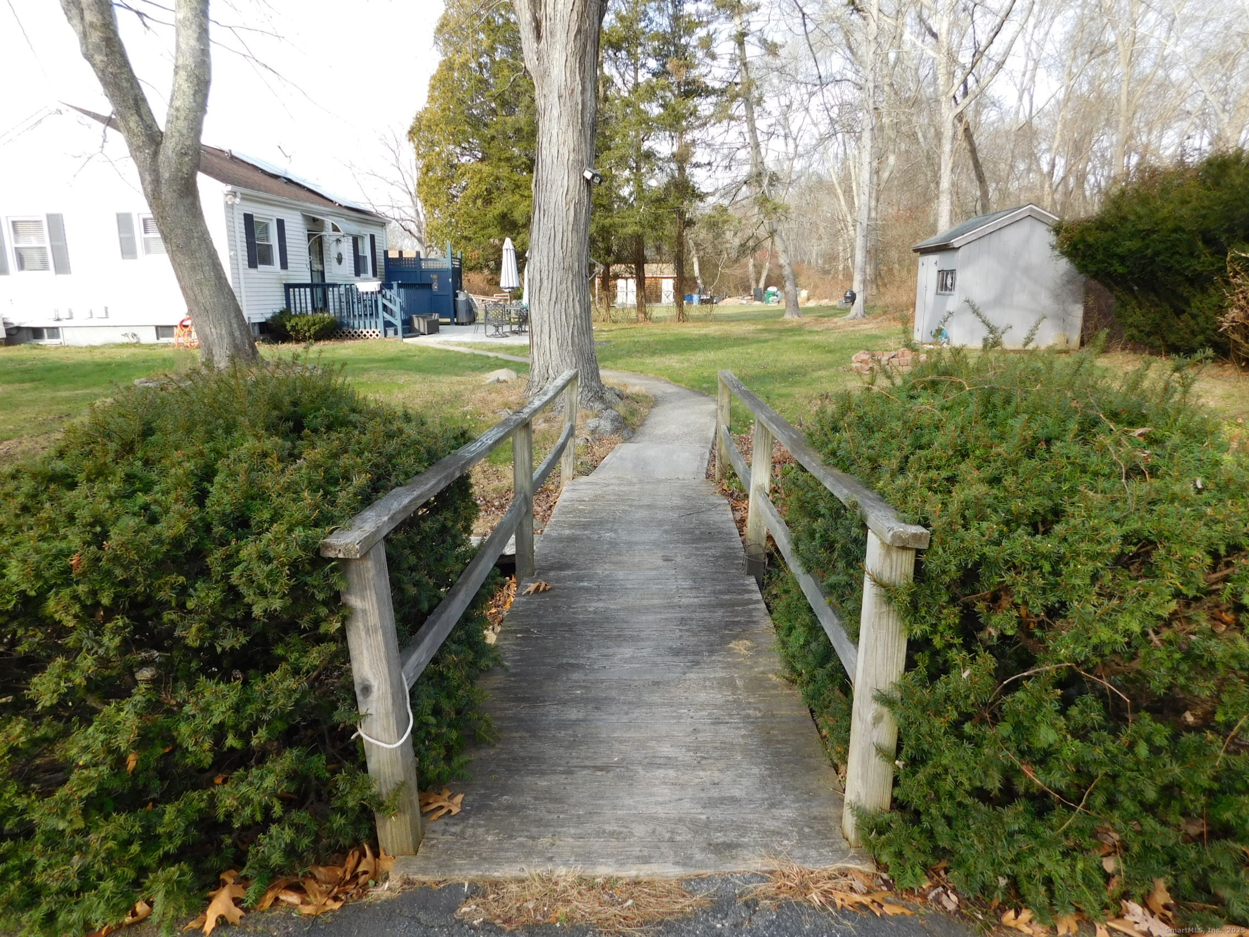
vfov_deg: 58.9
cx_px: 624
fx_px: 830
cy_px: 468
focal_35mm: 23
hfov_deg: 73.9
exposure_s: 1/250
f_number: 3
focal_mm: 4
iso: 125
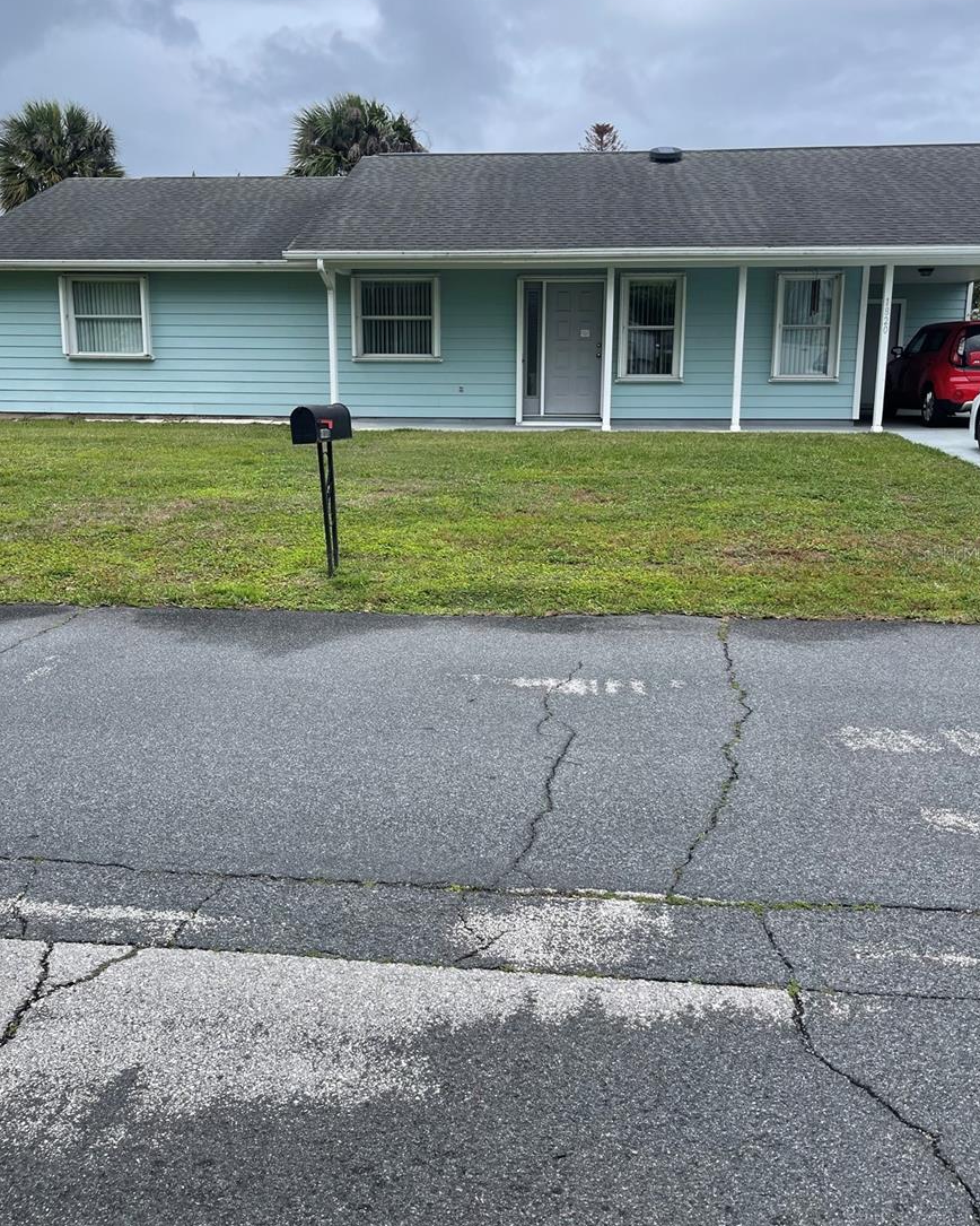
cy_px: 553
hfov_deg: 53.2
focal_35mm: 27
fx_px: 979
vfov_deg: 63.9
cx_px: 489
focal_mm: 5.1
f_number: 1.6
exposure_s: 1/3788
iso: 32
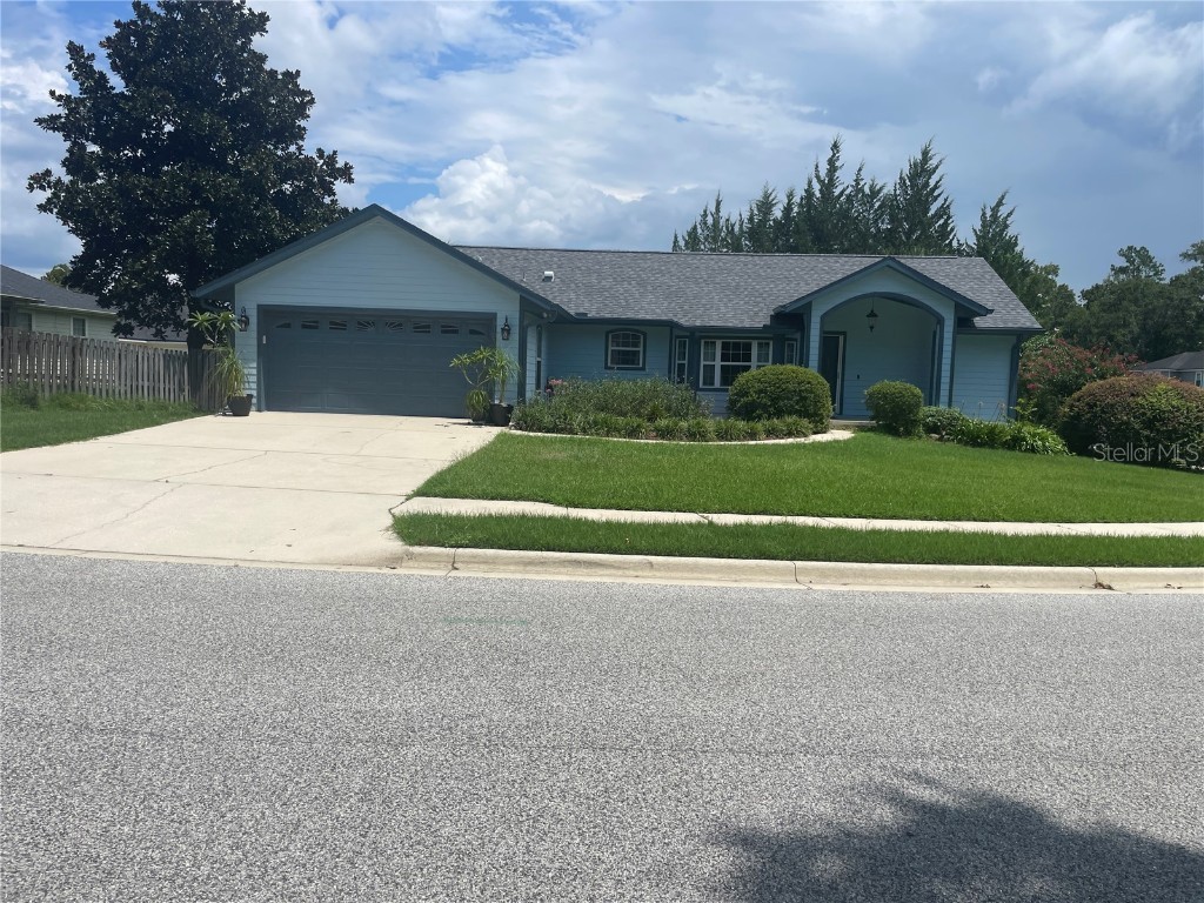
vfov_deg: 53.1
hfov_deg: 67.3
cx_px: 602
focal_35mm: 26
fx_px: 904
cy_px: 452
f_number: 1.6
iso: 32
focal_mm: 4.2
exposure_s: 1/6494
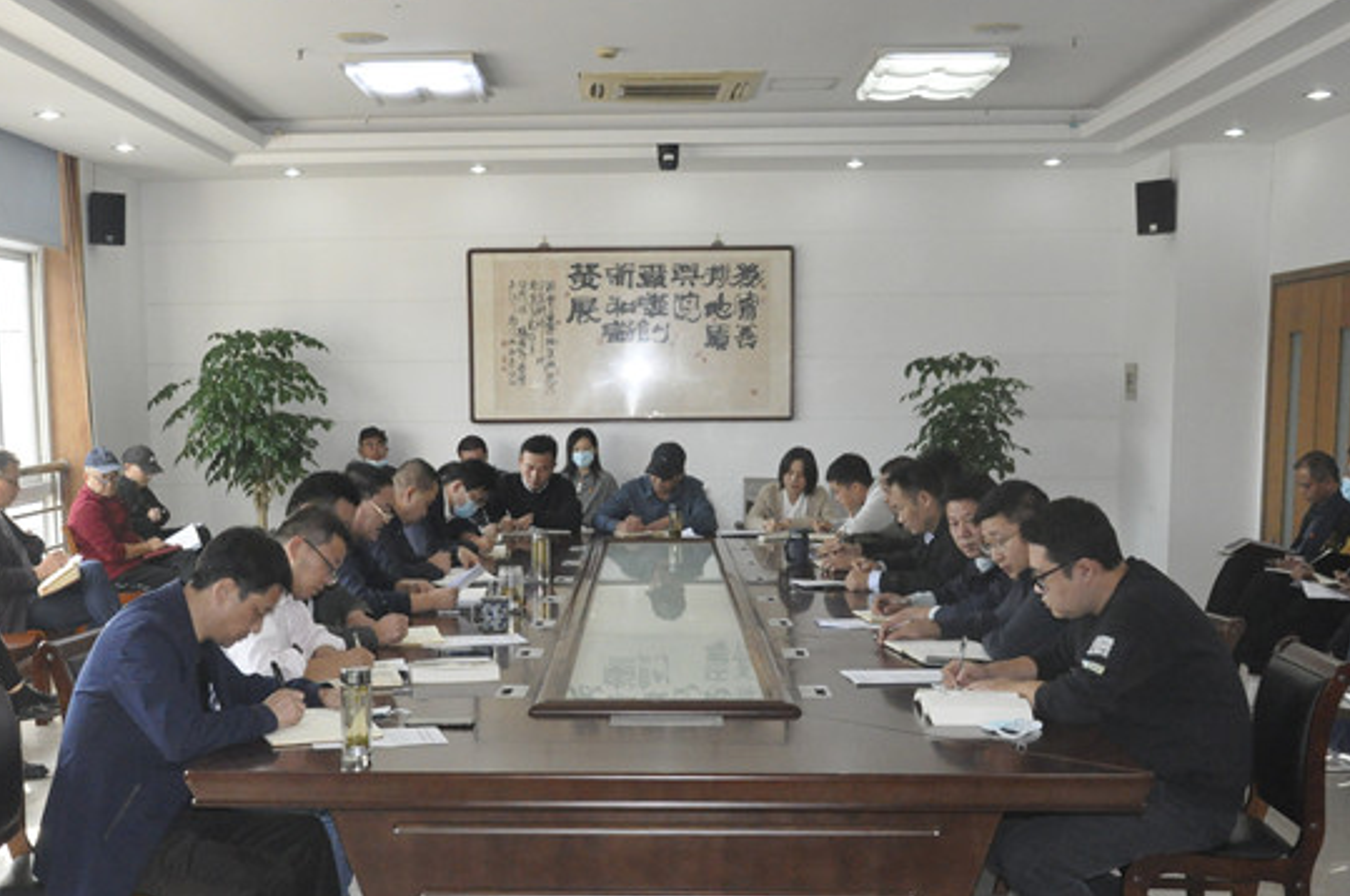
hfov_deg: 42.1
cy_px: 647
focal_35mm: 47
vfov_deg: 28.4
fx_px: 1751
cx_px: 589
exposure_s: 1/200
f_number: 9
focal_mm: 21
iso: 2500
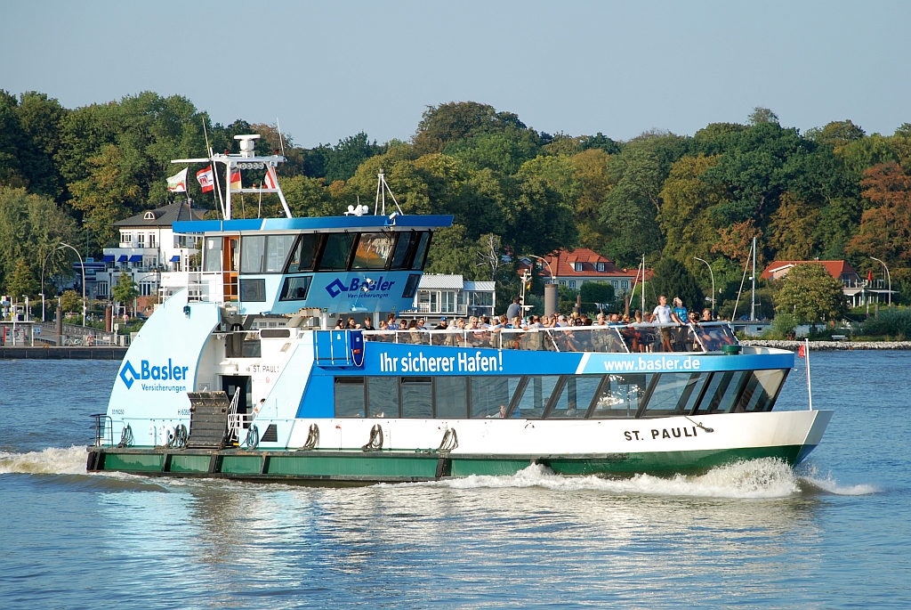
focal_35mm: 158
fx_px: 3990
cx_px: 456
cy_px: 305
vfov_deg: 8.7
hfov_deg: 13.0
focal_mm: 105
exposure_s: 1/200
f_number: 5.6
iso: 100
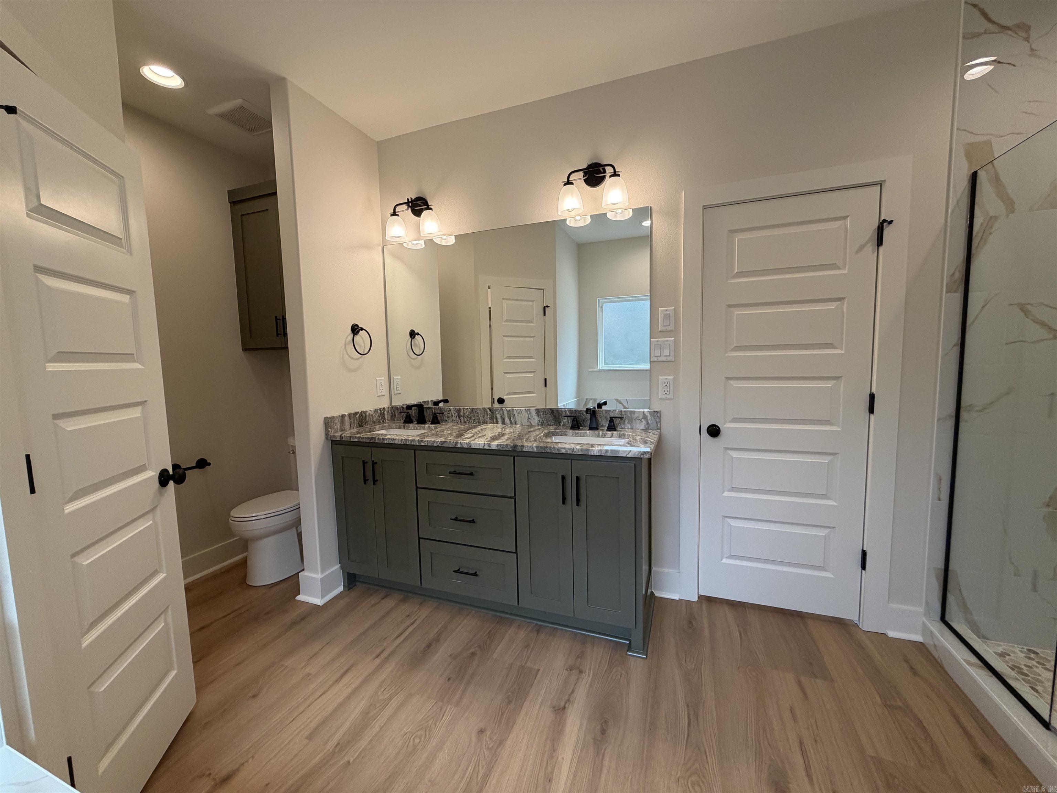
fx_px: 427
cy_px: 396
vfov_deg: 85.7
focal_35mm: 14
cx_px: 528
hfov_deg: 102.1
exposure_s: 1/120
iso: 160
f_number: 2.2
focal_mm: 2.22
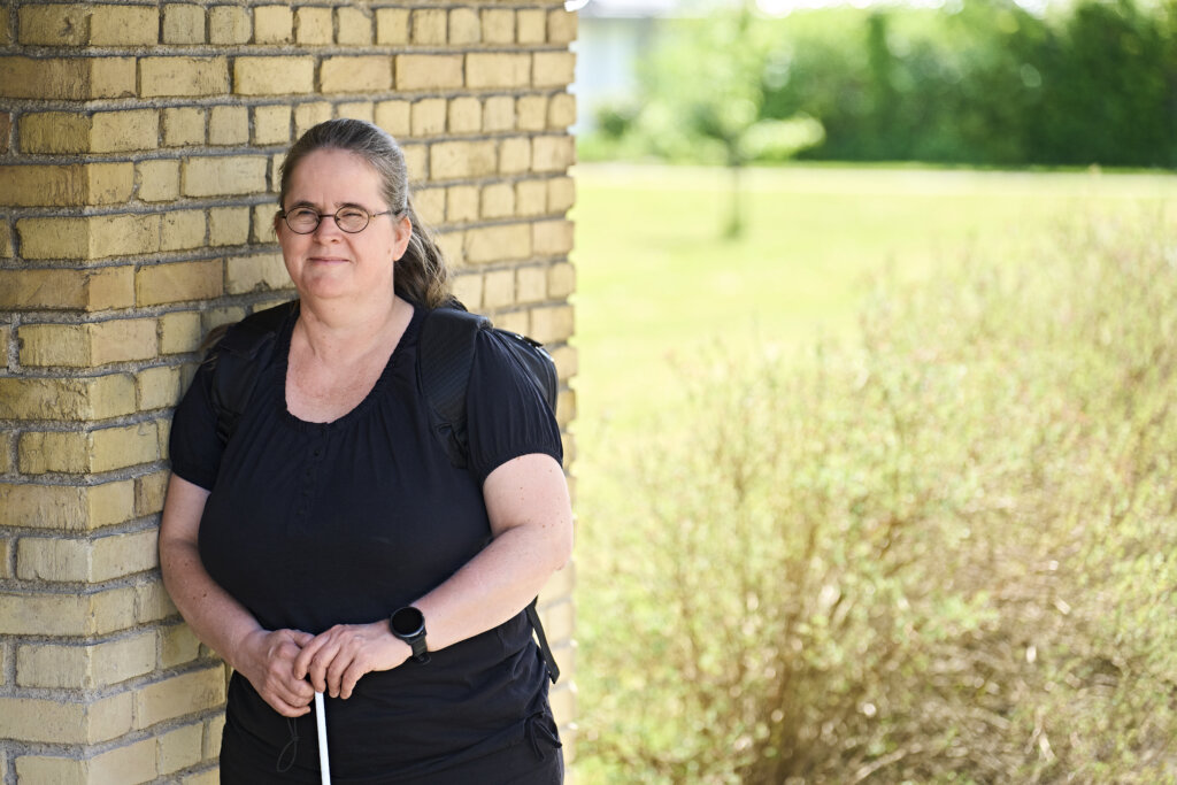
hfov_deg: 19.1
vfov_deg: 12.8
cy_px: 392
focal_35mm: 107
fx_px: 3499
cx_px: 588
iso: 1000
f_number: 2.8
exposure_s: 1/2000
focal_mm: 107
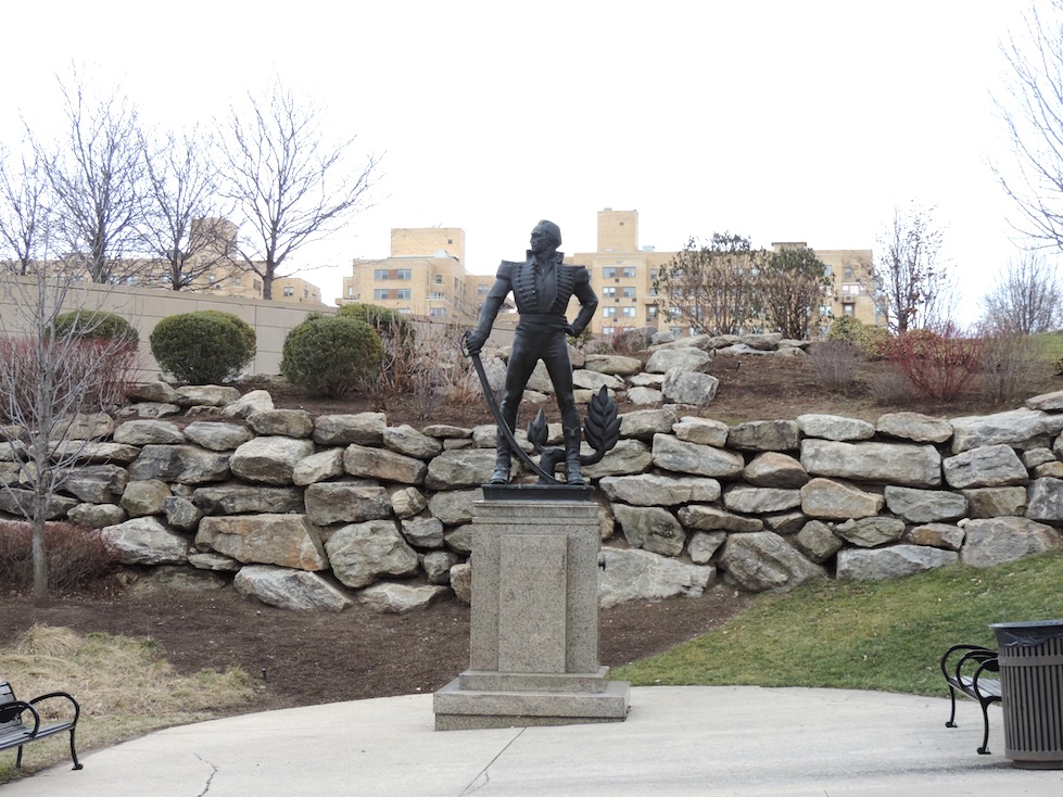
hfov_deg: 34.9
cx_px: 532
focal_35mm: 55
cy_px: 398
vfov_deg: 26.6
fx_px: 1689
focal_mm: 9.8
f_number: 3.7
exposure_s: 1/160
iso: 80
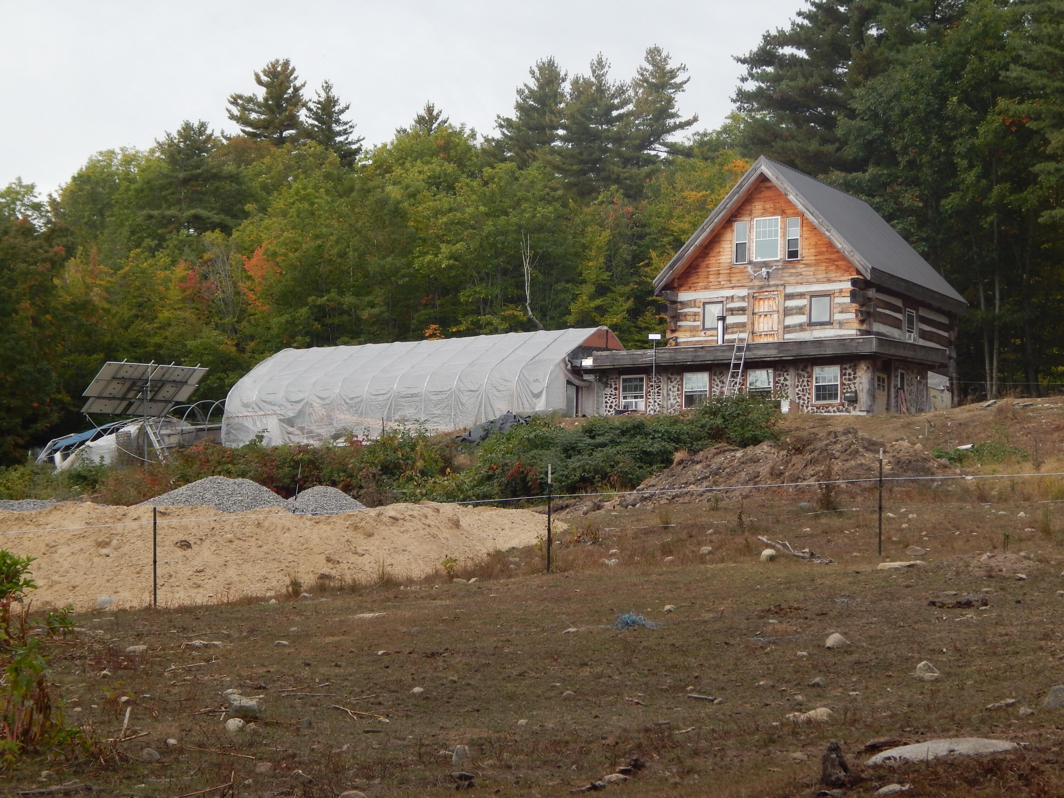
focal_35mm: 86
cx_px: 532
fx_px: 2643
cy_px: 399
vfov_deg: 17.2
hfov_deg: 22.8
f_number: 4.3
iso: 125
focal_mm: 15.3
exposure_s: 1/400
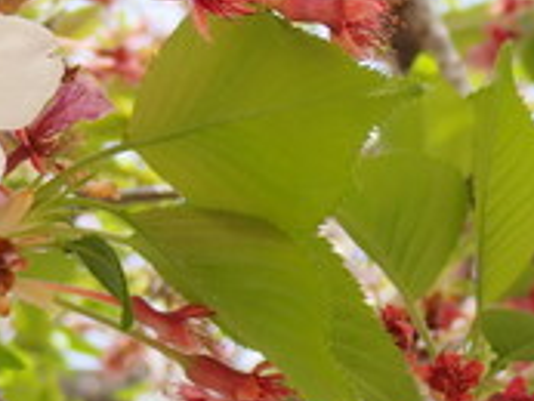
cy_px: 52
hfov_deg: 12.8
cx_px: -99
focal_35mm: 151
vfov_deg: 9.8
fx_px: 2331
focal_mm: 10.35
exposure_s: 1/200
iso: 100
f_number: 5
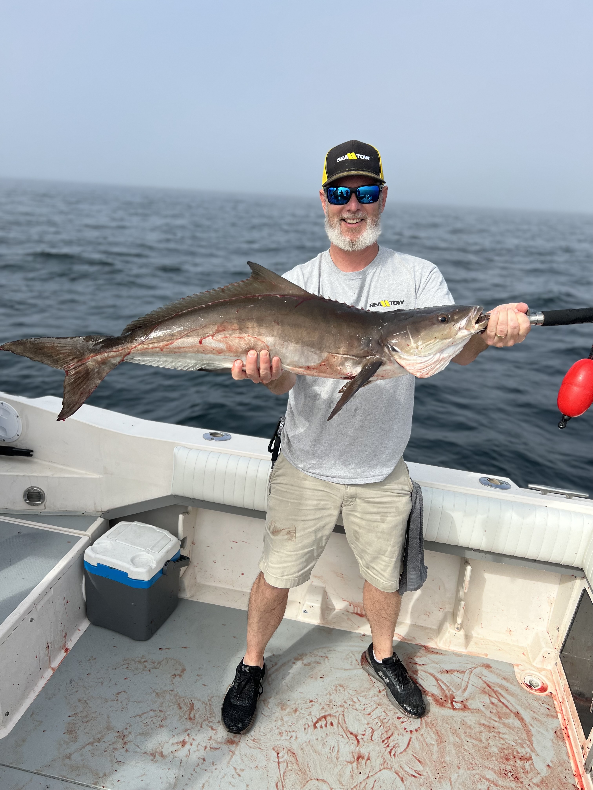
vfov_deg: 67.3
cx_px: 296
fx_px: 594
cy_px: 395
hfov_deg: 53.1
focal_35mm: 26
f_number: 1.5
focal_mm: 5.7
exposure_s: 1/4444
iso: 50
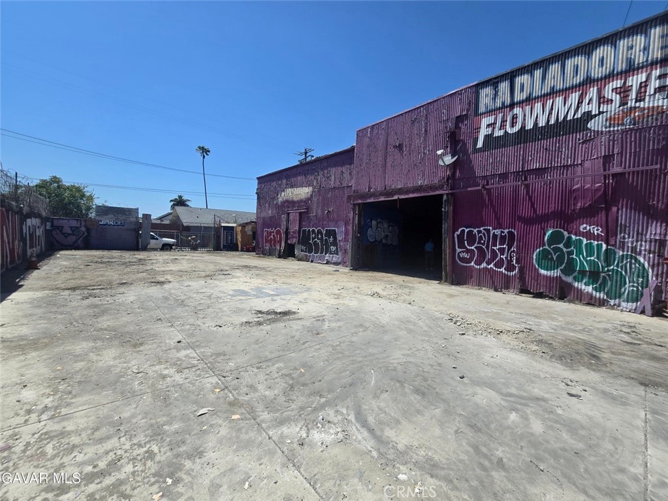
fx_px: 251
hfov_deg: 106.2
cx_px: 334
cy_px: 250
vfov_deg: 89.9
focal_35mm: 13
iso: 50
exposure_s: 1/3042
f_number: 2.2
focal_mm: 2.2
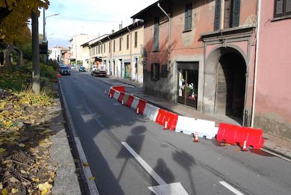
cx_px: 150
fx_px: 239
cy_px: 98
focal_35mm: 30
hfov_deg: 62.6
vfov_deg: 44.4
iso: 100
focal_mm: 19
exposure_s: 1/160
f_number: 6.3
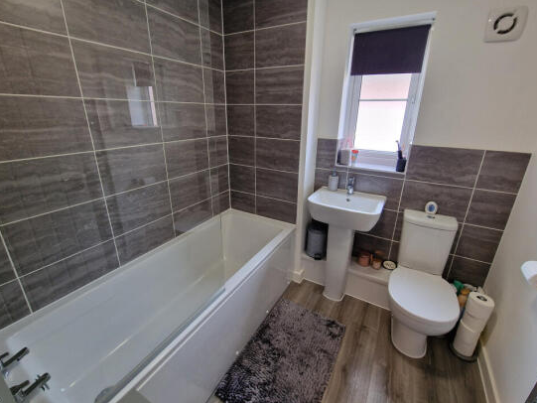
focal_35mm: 14
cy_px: 192
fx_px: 217
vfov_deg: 85.6
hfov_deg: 102.0
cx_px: 277
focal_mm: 2.2
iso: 80
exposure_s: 1/50
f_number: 2.2
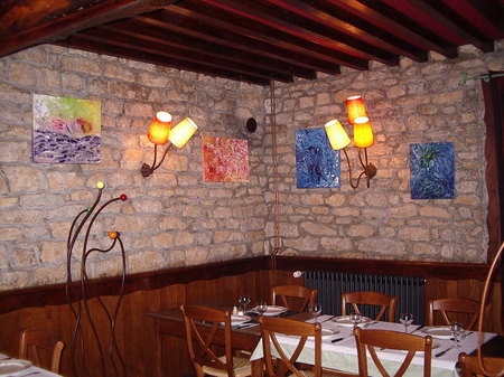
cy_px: 188
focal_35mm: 38
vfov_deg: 37.7
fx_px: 553
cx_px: 252
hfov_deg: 49.0
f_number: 2.6
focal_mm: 5.8
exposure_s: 1/60
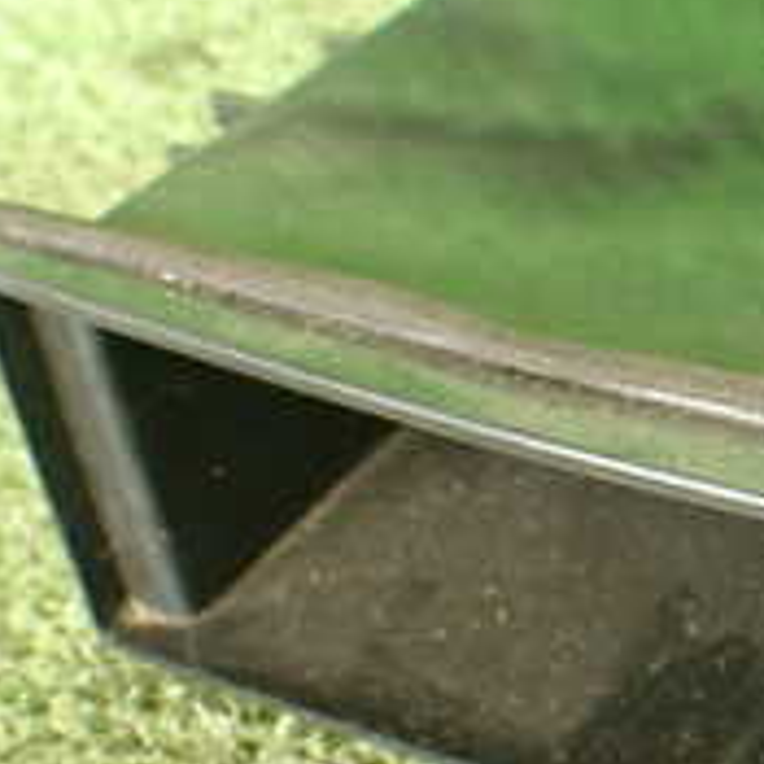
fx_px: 2422
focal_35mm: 97
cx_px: 1057
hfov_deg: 16.7
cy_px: 389
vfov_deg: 17.9
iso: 400
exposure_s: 1/30
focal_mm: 5.79
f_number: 2.4
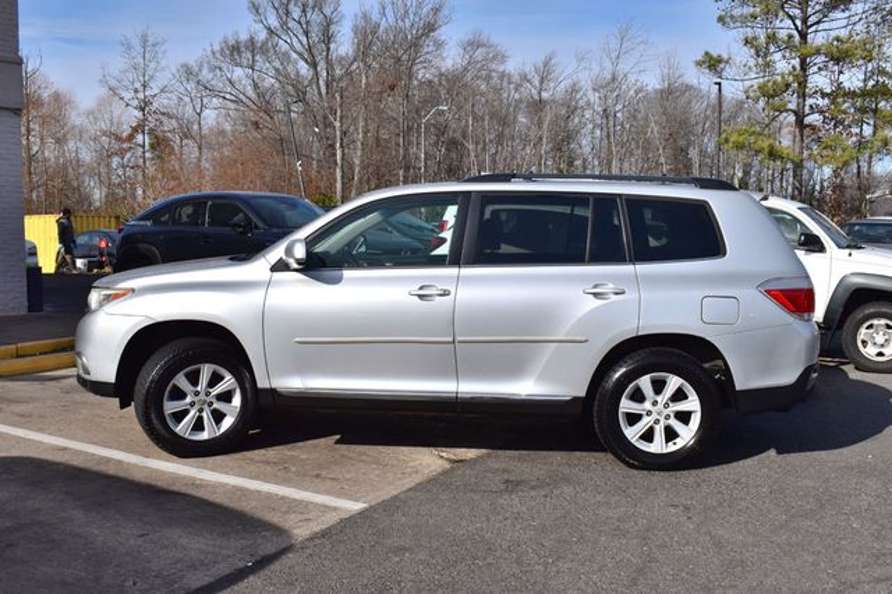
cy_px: 297
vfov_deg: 36.8
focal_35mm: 36
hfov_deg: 53.2
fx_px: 892
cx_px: 446
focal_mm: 24
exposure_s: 1/800
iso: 200
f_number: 11
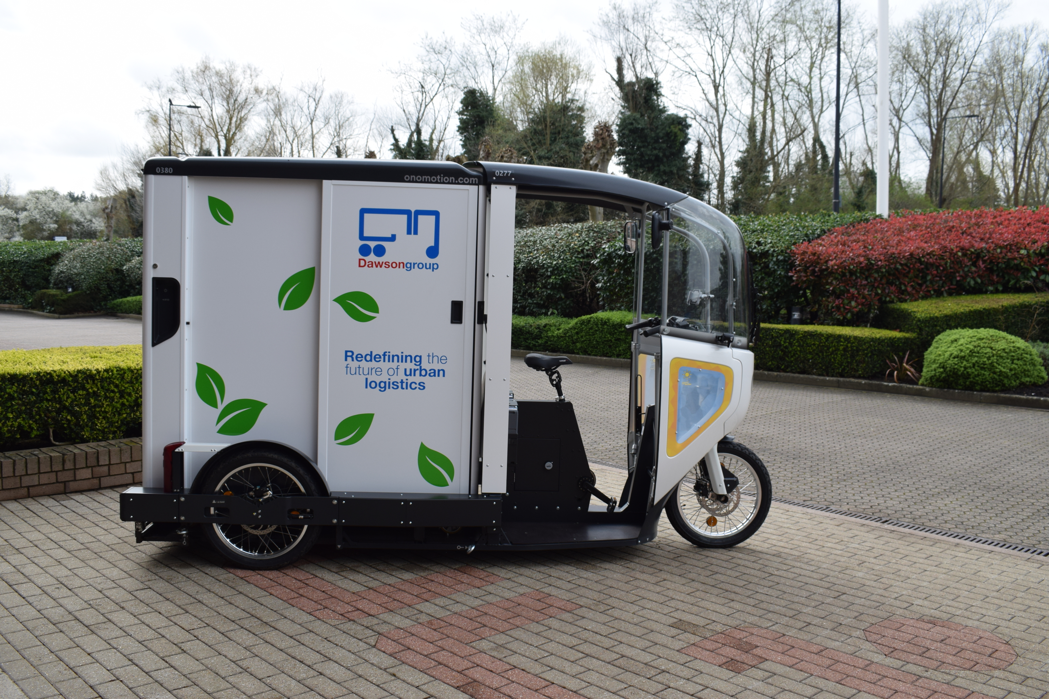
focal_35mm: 33
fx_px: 962
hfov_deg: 57.2
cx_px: 524
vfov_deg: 40.0
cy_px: 350
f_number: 8
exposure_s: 1/250
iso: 220
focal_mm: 22
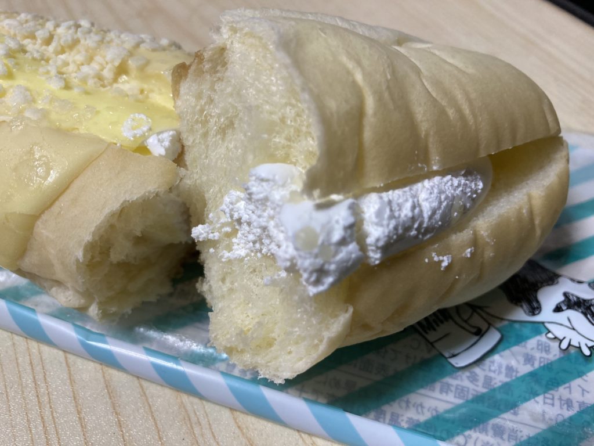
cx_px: 297
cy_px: 223
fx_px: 480
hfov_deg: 63.4
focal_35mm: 28
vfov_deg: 49.7
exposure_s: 1/50
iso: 100
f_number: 1.8
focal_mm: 3.99
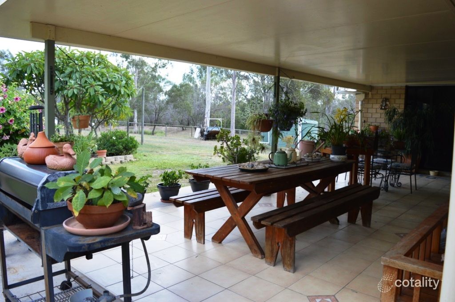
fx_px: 341
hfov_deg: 67.4
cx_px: 228
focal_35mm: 27
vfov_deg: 47.9
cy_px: 151
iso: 160
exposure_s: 1/125
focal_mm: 18
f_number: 5.6
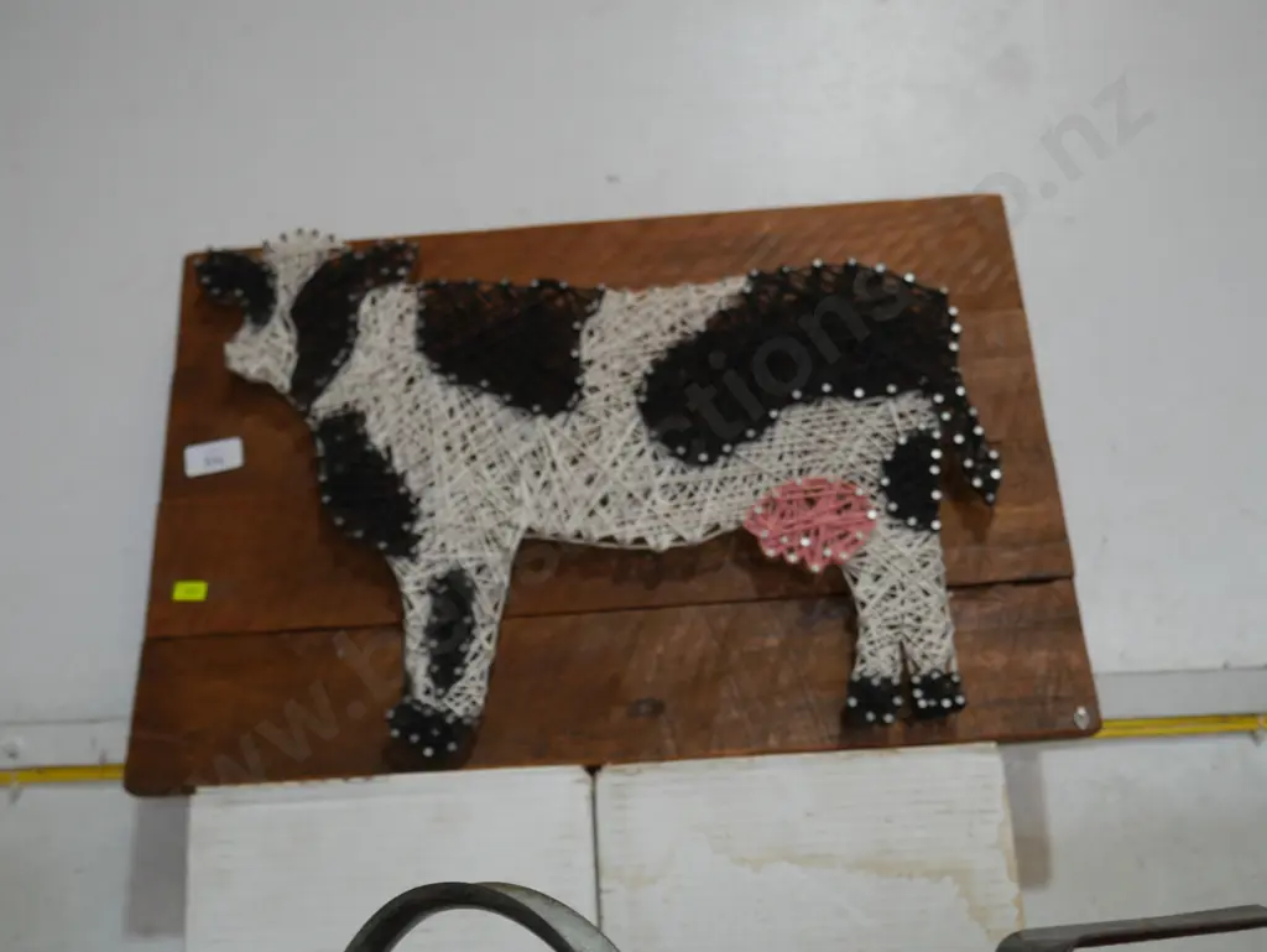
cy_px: 476
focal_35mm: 36
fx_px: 1318
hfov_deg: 51.3
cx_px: 634
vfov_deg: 39.7
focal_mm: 18
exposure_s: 1/60
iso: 250
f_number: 4
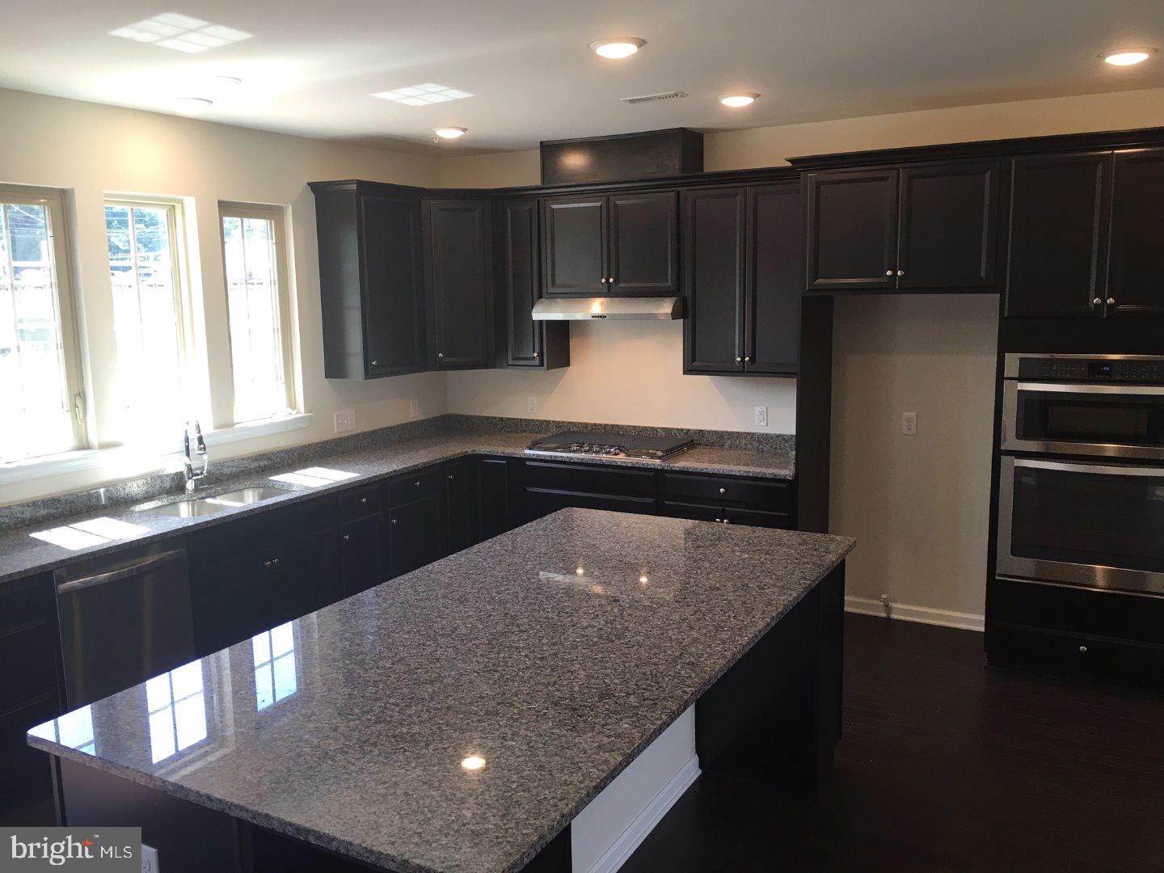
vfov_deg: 48.2
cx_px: 582
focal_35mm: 29
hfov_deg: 61.7
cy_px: 436
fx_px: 975
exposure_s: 1/30
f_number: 2.2
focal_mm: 4.15
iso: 25
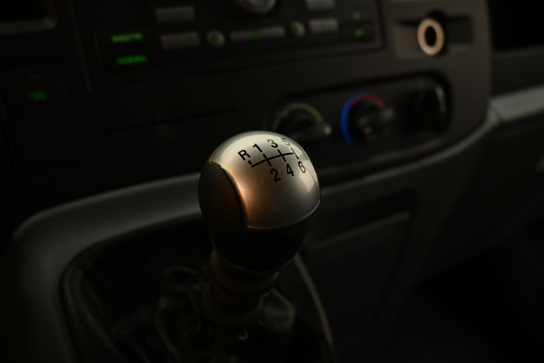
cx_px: 272
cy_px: 182
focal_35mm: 34
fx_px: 510
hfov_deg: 56.1
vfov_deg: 39.1
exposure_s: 1/40
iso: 1000
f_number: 4
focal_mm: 22.5
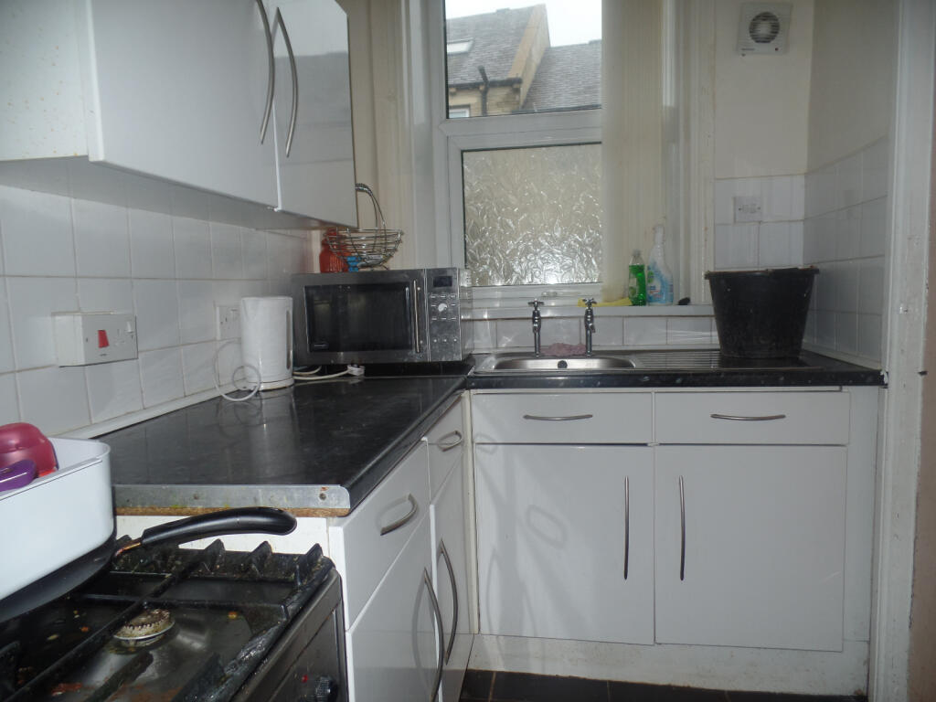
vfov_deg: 58.9
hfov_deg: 73.9
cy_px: 351
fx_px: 622
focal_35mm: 23
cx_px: 468
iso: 100
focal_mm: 4.1
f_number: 2.8
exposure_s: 1/30
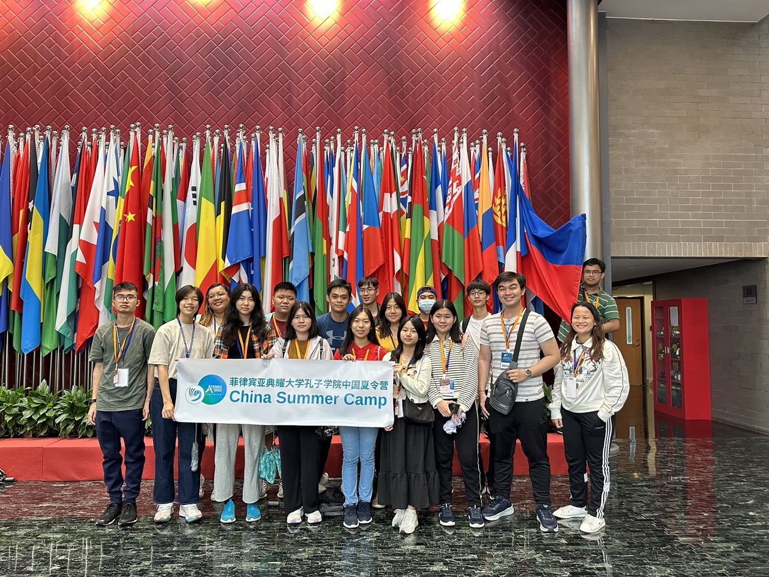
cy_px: 288
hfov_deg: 71.6
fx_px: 533
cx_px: 384
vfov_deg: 56.8
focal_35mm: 24
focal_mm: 6.86
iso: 250
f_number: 1.78
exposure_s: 1/50
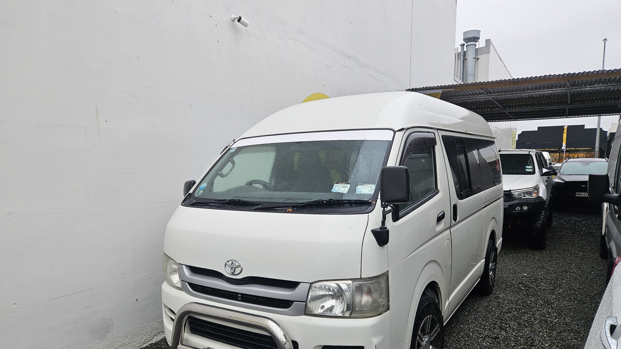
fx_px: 428
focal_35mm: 26
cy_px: 219
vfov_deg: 44.0
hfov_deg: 71.9
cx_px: 303
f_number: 1.8
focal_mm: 5.4
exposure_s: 1/215
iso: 40
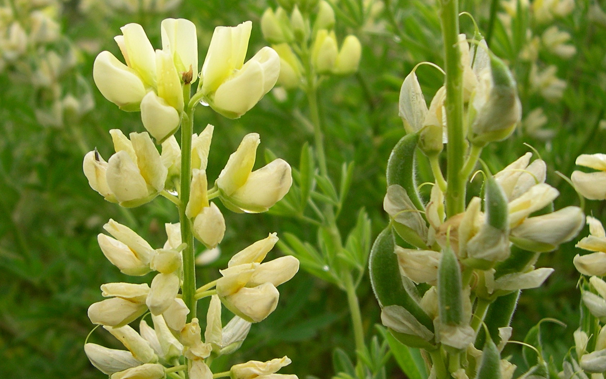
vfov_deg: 31.2
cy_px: 222
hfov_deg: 48.2
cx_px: 307
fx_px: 677
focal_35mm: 41
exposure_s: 1/392
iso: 100
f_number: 2.8
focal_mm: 8
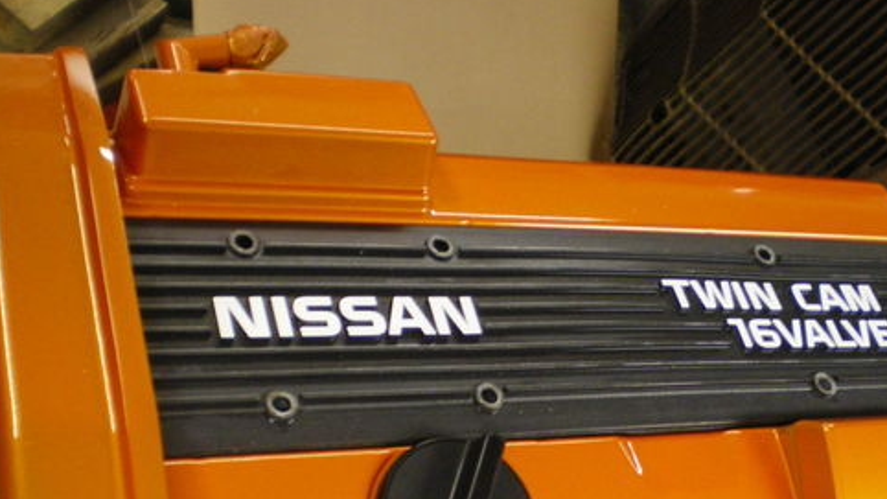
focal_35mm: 55
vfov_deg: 21.7
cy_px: 355
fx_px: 1293
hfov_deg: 37.7
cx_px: 524
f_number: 3.1
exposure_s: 1/30
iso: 250
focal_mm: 6.3
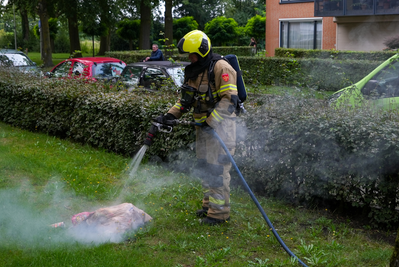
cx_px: 198
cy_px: 128
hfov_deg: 36.2
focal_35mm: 55
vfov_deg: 24.6
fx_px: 610
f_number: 5.6
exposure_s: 1/125
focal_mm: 49
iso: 500
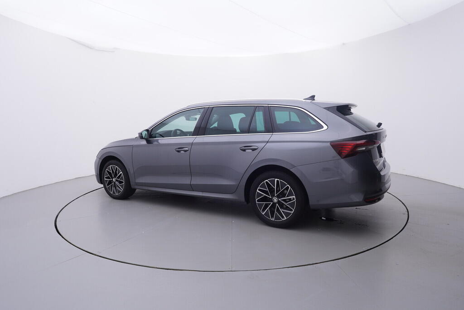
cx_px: 232
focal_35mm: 22
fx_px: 290
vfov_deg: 56.2
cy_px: 155
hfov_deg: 77.3
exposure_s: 1/80
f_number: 5
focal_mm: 15
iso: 200
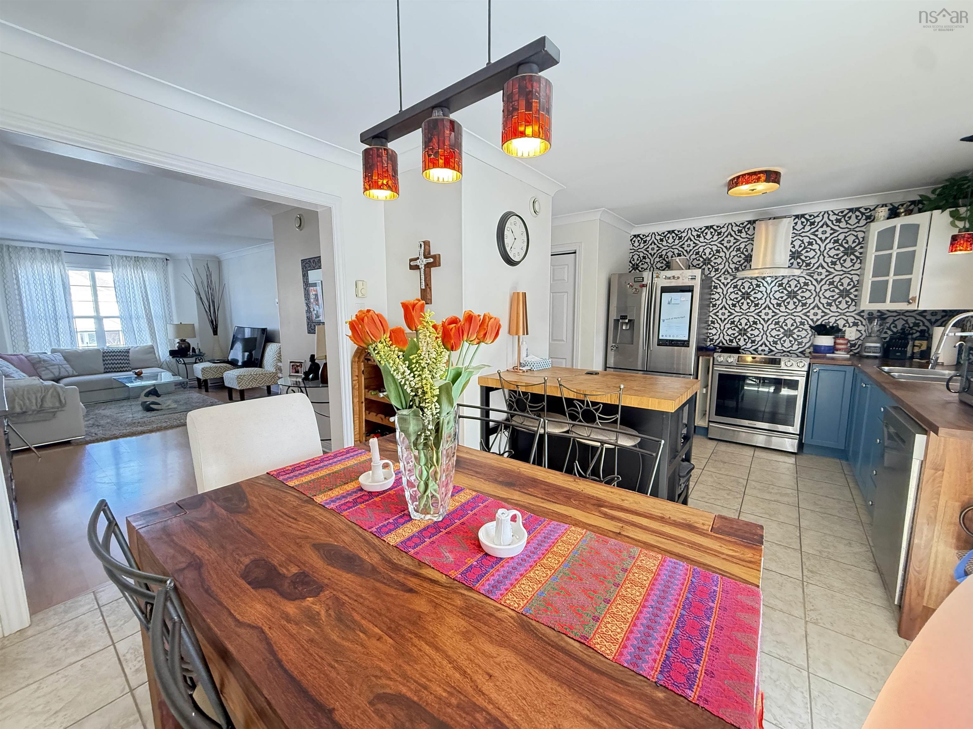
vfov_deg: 85.7
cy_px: 364
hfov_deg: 102.1
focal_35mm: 14
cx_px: 486
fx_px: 394
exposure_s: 1/120
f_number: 2.2
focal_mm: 2.22
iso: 500
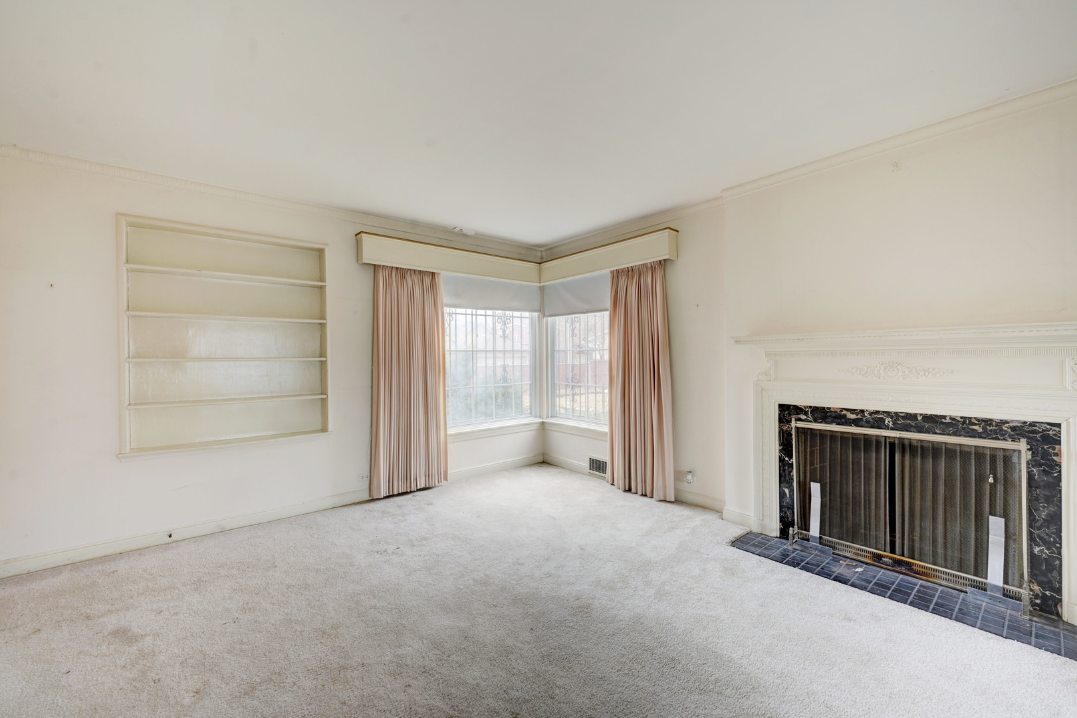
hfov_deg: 104.3
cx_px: 538
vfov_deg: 81.2
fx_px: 419
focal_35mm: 14
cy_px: 359
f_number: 8
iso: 400
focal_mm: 14
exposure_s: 1/15
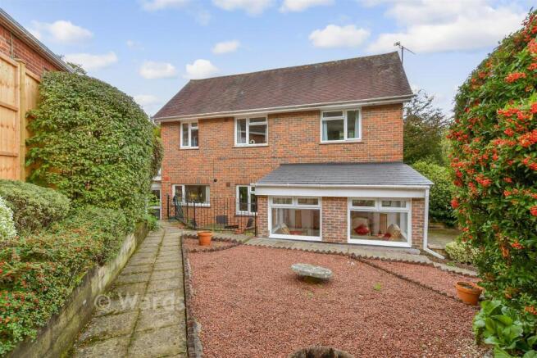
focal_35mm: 15
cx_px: 268
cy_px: 179
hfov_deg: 100.4
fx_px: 224
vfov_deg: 77.4
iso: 160
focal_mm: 10
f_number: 8
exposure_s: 1/40
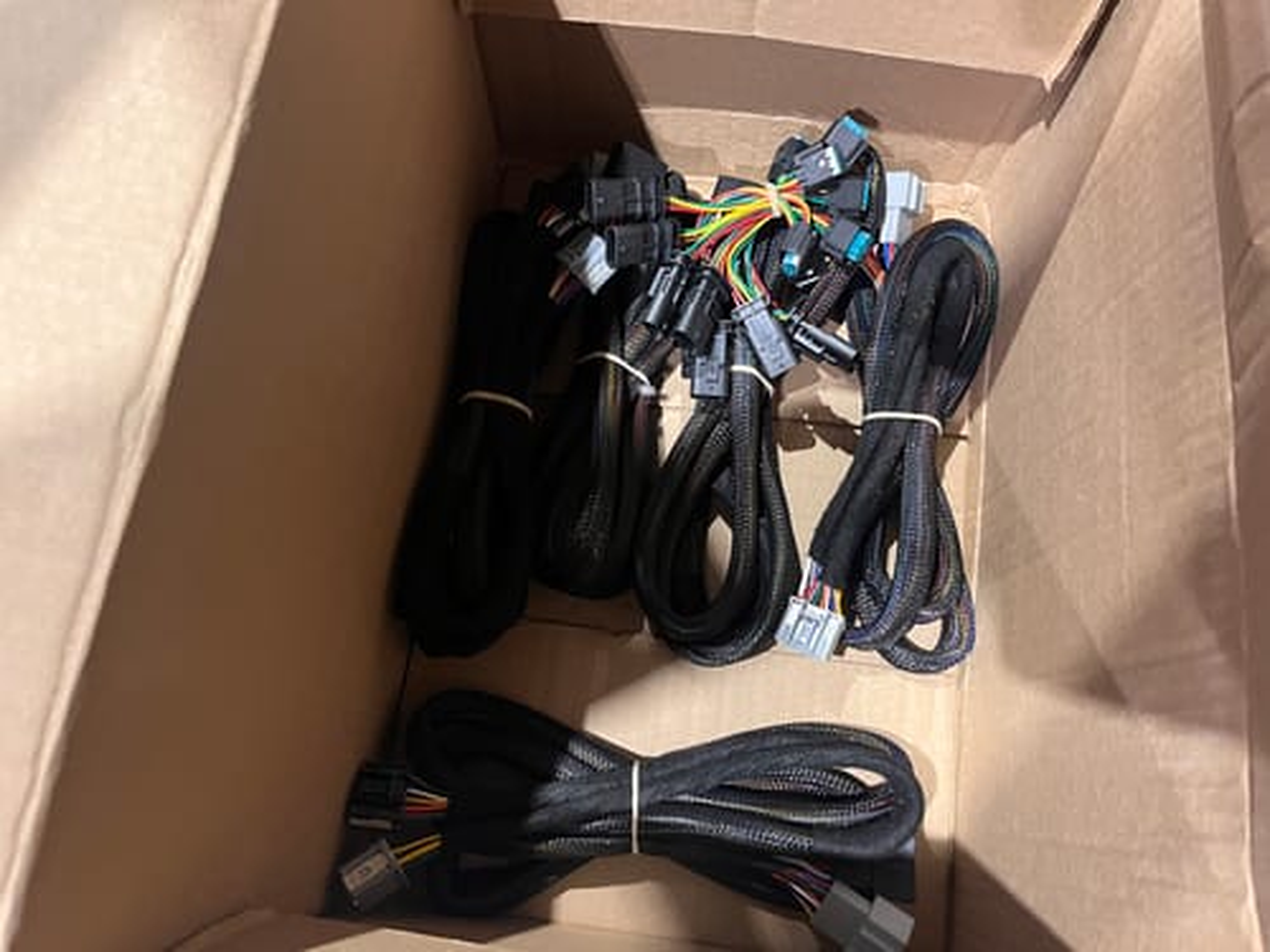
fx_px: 954
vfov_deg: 53.1
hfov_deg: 67.3
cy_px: 476
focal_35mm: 26
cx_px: 635
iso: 500
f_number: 1.6
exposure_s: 1/50
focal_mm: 5.1
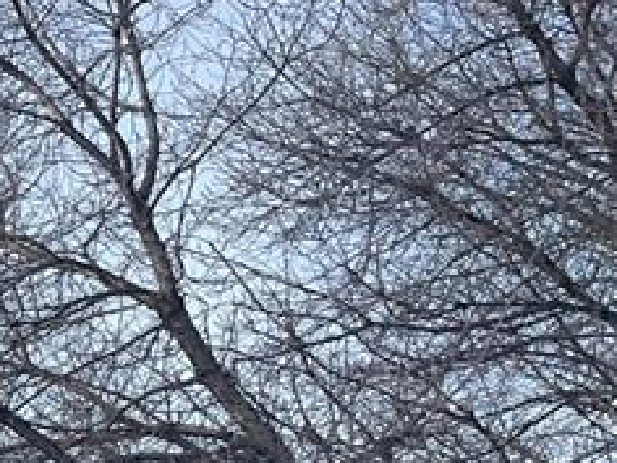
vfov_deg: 12.2
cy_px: 780
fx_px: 2014
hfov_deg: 14.3
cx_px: -654
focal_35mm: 113
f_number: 1.6
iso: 50
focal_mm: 5.1
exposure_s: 1/4310
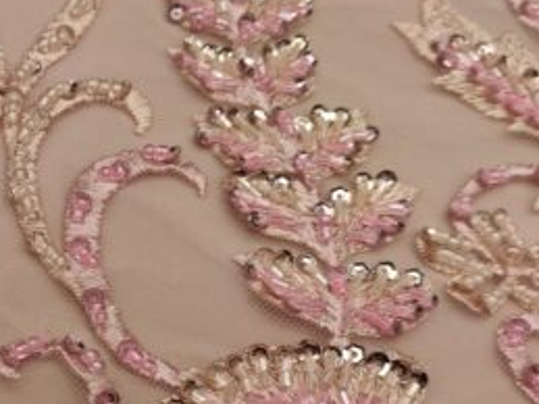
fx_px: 903
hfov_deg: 30.9
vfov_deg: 25.2
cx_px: 6
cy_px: 246
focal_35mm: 58
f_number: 1.89
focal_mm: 5.43
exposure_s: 1/160
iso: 160
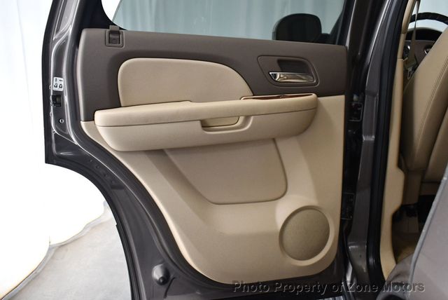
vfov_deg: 36.9
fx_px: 448
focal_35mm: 36
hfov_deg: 53.1
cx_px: 224
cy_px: 150
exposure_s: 1/160
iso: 800
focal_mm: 18
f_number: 3.5
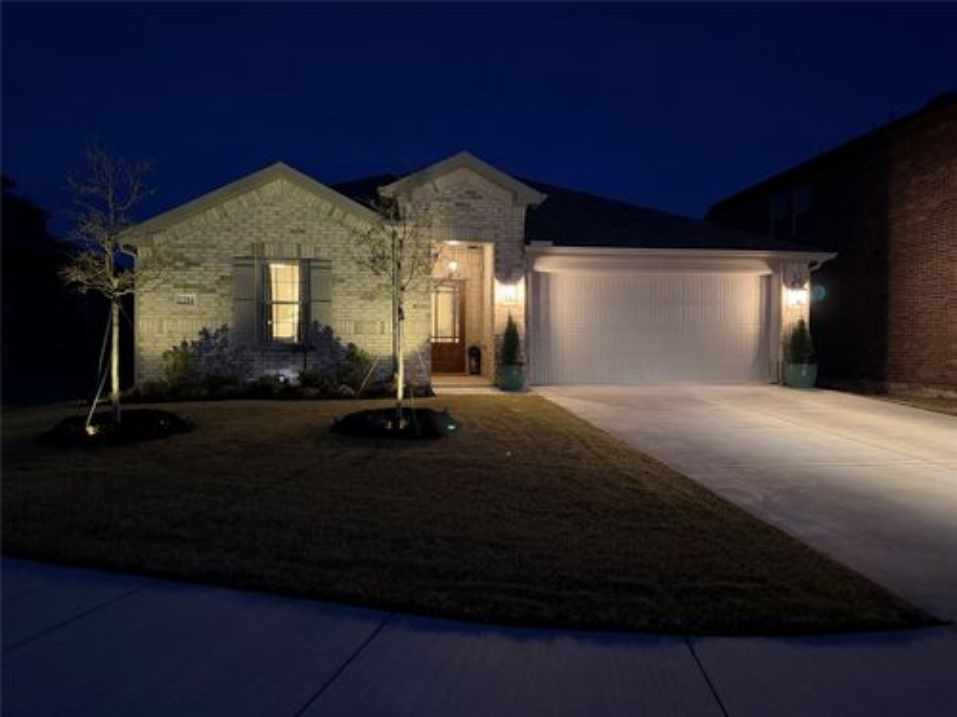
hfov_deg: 71.6
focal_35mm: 24
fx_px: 664
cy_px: 358
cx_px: 478
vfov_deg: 56.8
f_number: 1.78
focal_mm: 6.76
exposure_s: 1/30
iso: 800
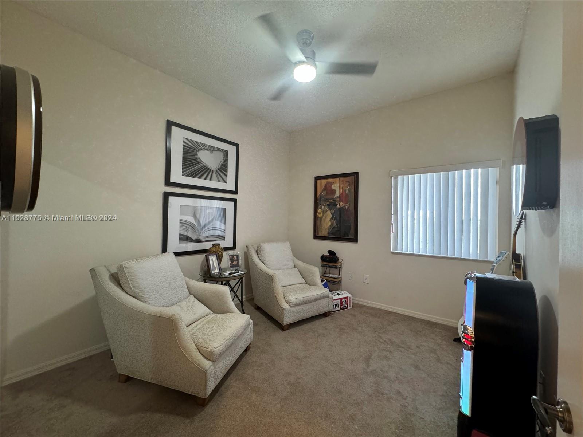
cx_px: 292
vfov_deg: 85.7
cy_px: 218
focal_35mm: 14
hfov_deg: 102.1
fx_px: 236
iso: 320
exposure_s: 1/60
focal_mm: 2.22
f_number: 2.2
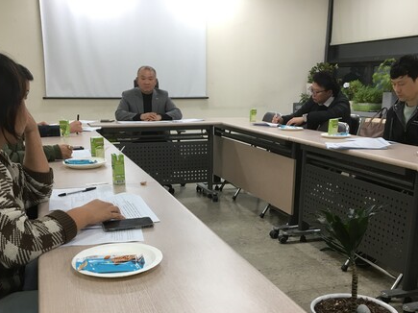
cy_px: 214
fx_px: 483
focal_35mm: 40
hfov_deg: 46.8
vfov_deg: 35.5
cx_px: 199
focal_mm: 4.15
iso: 64
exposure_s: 1/30
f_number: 2.2
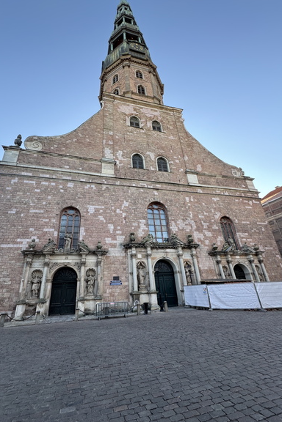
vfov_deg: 100.4
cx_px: 132
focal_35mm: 15
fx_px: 176
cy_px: 217
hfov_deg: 77.2
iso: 80
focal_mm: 2.22
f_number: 2.2
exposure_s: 1/99
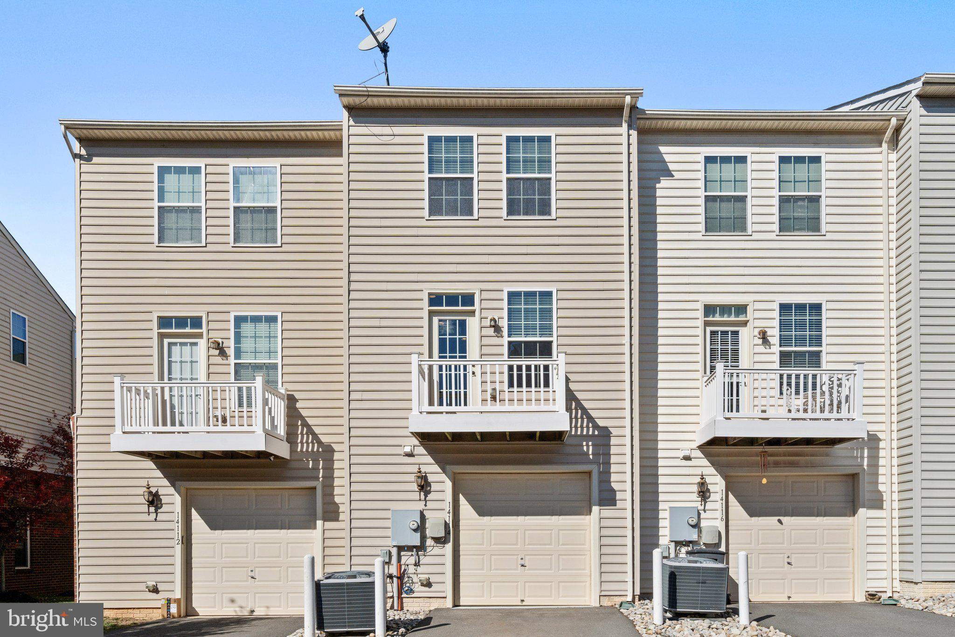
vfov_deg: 55.1
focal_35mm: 23
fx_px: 610
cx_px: 478
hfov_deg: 76.1
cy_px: 318
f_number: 14
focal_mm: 23
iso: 250
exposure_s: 1/800
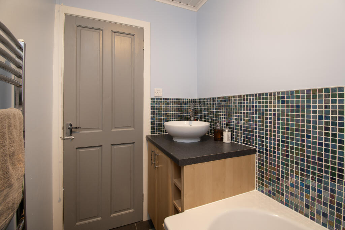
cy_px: 115
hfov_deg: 100.4
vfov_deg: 77.3
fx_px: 144
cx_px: 172
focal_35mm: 15
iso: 320
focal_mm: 10
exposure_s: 1/4
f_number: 9
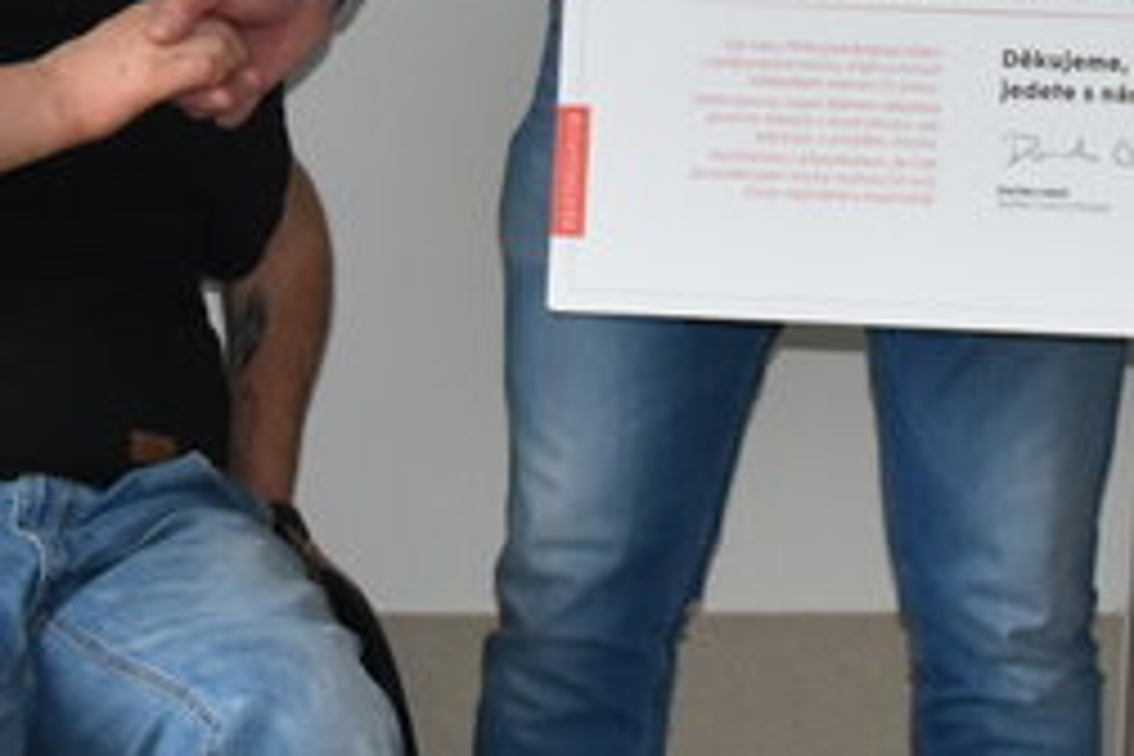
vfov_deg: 11.0
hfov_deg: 16.6
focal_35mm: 123
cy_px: -25
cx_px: 459
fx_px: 3874
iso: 800
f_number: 5
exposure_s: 1/100
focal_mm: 22
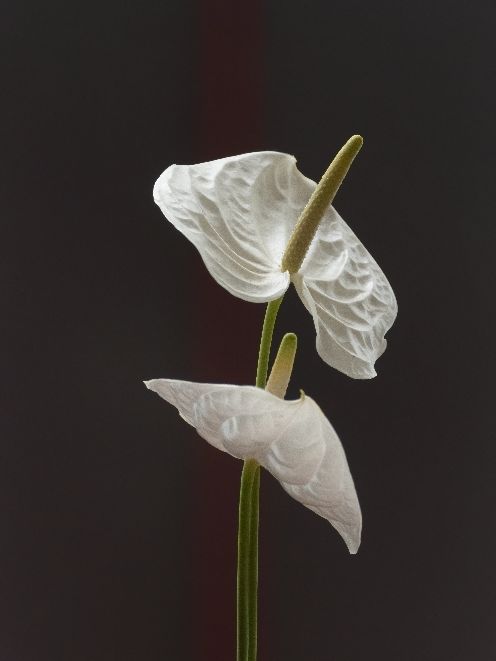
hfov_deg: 12.8
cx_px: 248
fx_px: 2216
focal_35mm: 116
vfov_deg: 17.0
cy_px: 330
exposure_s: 1/80
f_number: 3.9
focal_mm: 39.2
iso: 1250
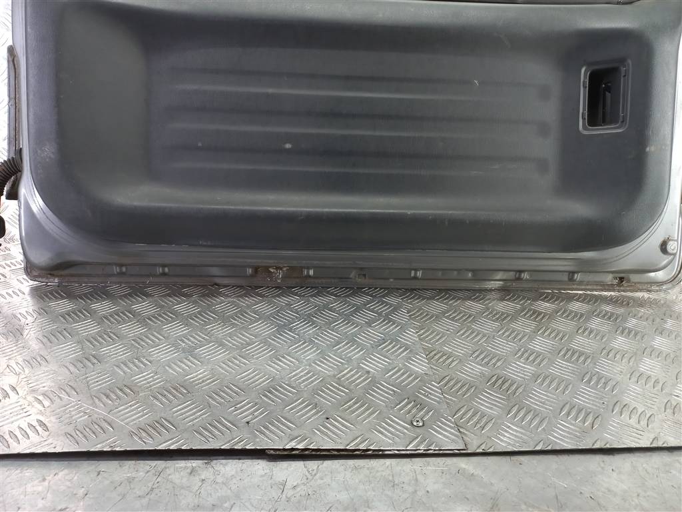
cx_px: 341
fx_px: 493
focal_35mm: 25
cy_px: 256
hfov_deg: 69.4
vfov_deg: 54.9
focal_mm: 4.6
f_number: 1.8
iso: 125
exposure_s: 1/50
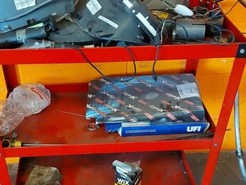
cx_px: 104
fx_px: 334
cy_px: 121
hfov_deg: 40.3
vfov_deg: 30.7
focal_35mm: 47
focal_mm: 5.23
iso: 400
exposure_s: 1/25
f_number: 1.8
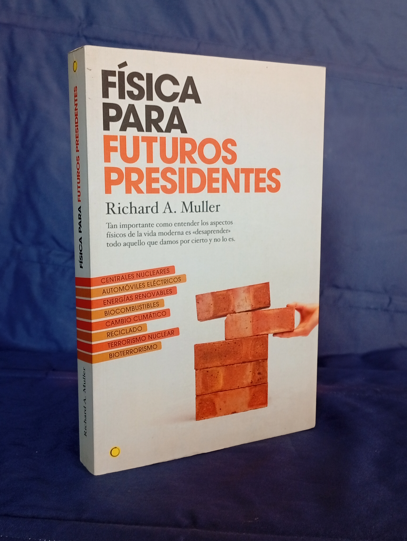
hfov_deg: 33.7
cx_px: 204
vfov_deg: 43.8
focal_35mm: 43
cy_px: 270
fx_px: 672
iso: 173
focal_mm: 3.98
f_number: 1.8
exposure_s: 1/50
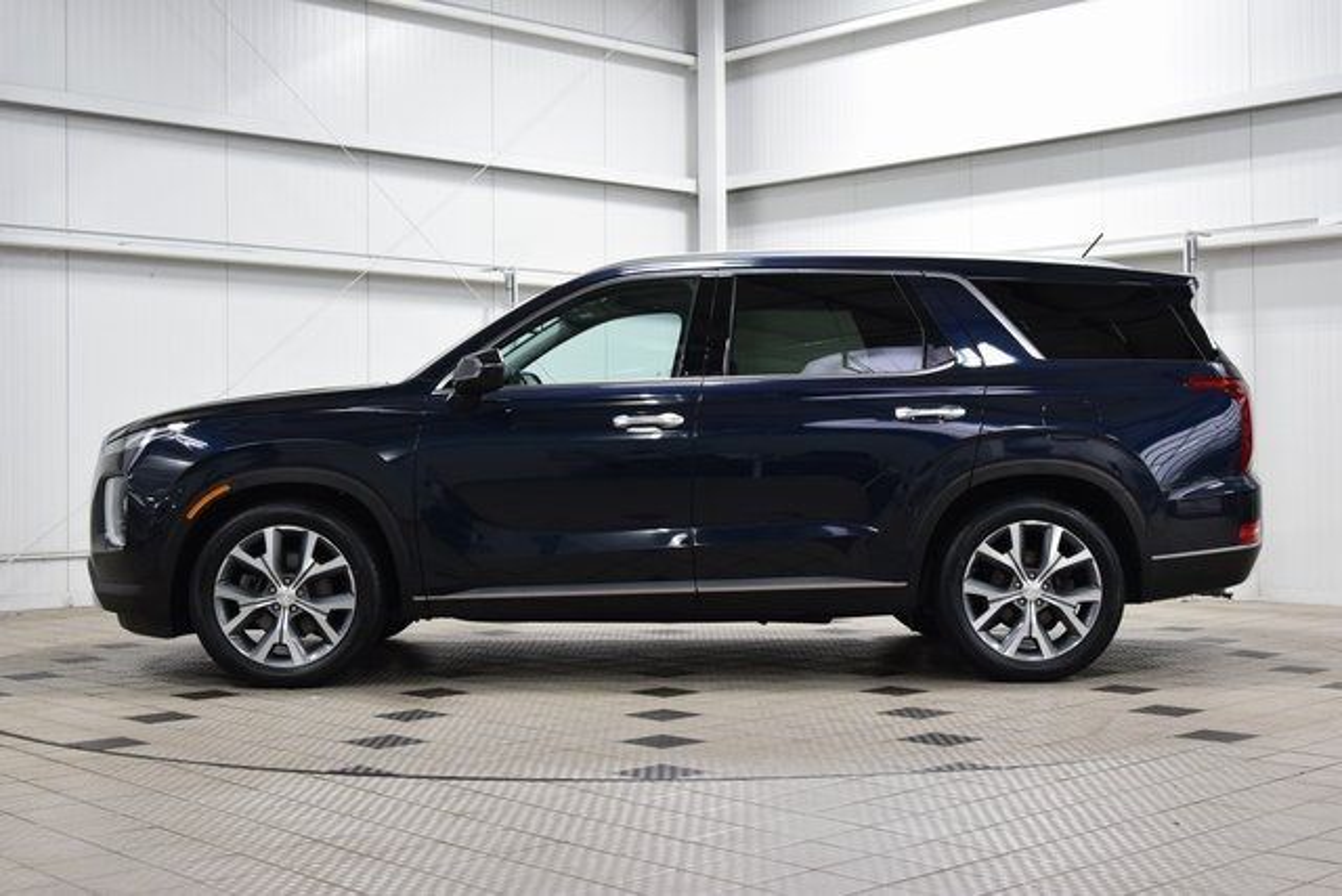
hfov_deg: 41.1
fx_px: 1790
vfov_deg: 28.1
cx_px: 671
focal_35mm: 48
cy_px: 448
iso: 1600
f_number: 5.6
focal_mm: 32
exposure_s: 1/60
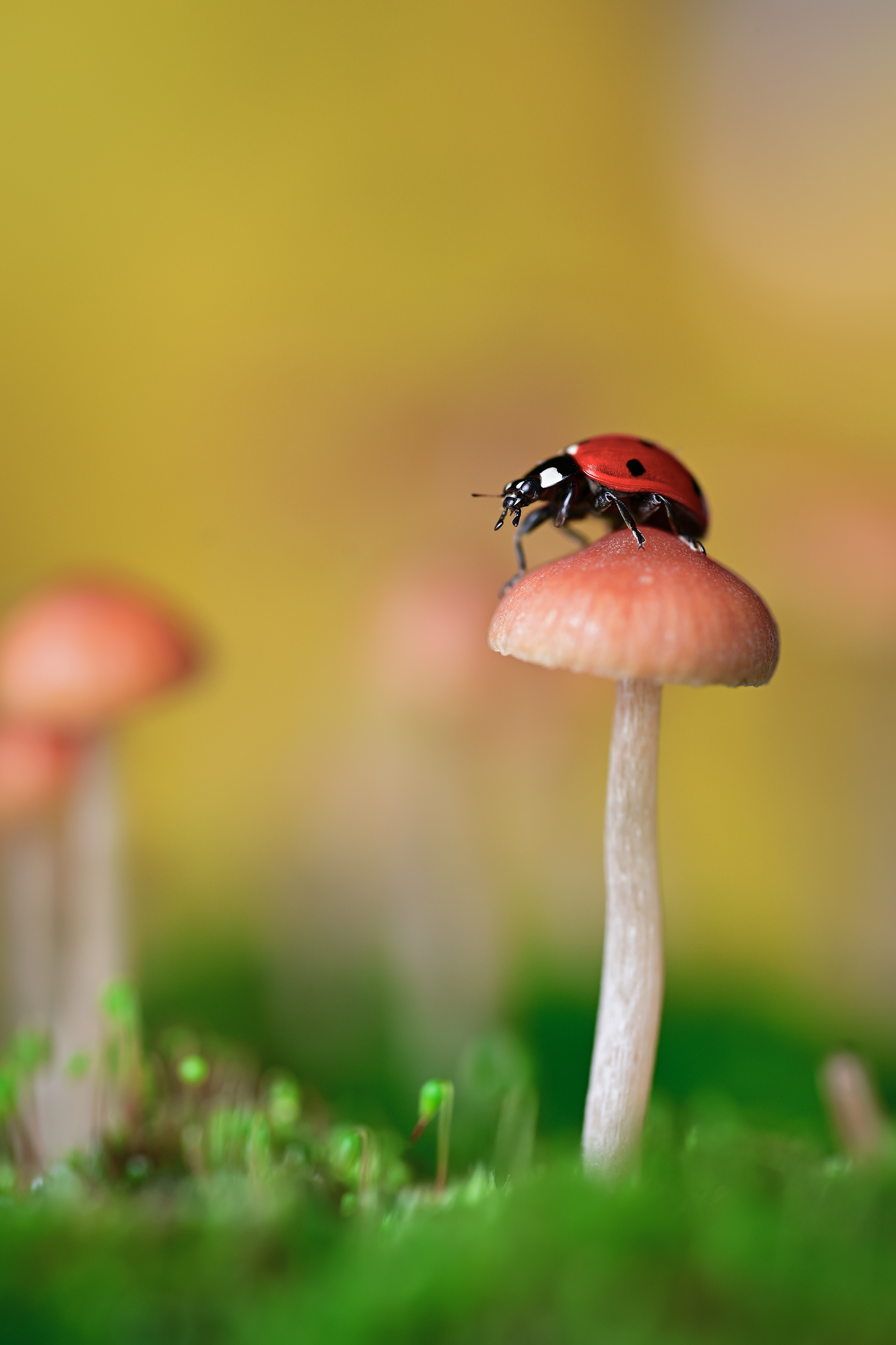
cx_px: 448
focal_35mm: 105
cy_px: 672
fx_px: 3920
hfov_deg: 13.0
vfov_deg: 19.5
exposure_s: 1/200
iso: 200
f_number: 5.6
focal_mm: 105
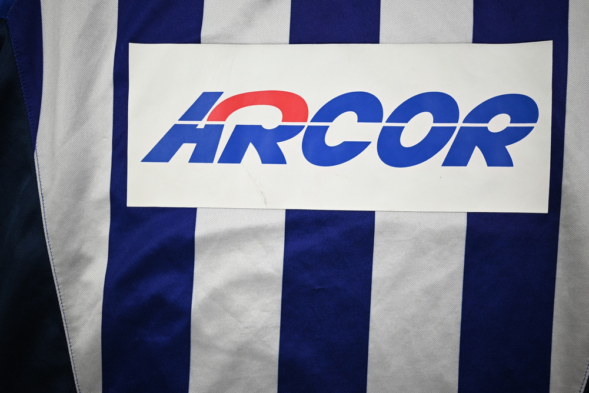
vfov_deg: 41.1
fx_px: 524
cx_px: 294
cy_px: 196
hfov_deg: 58.7
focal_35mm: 32
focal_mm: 32
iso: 200
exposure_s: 1/125
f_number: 4.8
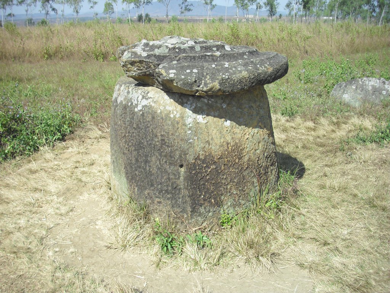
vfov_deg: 37.7
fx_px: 428
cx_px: 195
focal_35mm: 38
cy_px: 146
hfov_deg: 49.0
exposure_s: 1/160
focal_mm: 6.2
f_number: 8
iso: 100
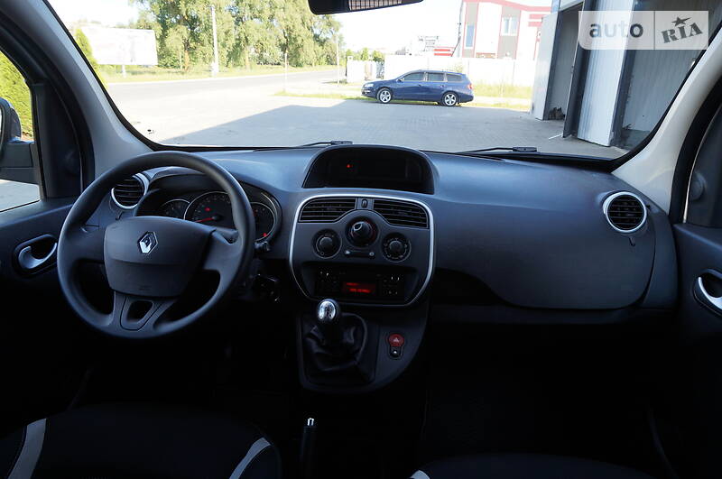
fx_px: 481
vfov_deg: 53.0
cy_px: 240
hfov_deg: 73.8
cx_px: 361
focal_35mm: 24
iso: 200
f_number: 7.1
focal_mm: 16
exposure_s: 1/100
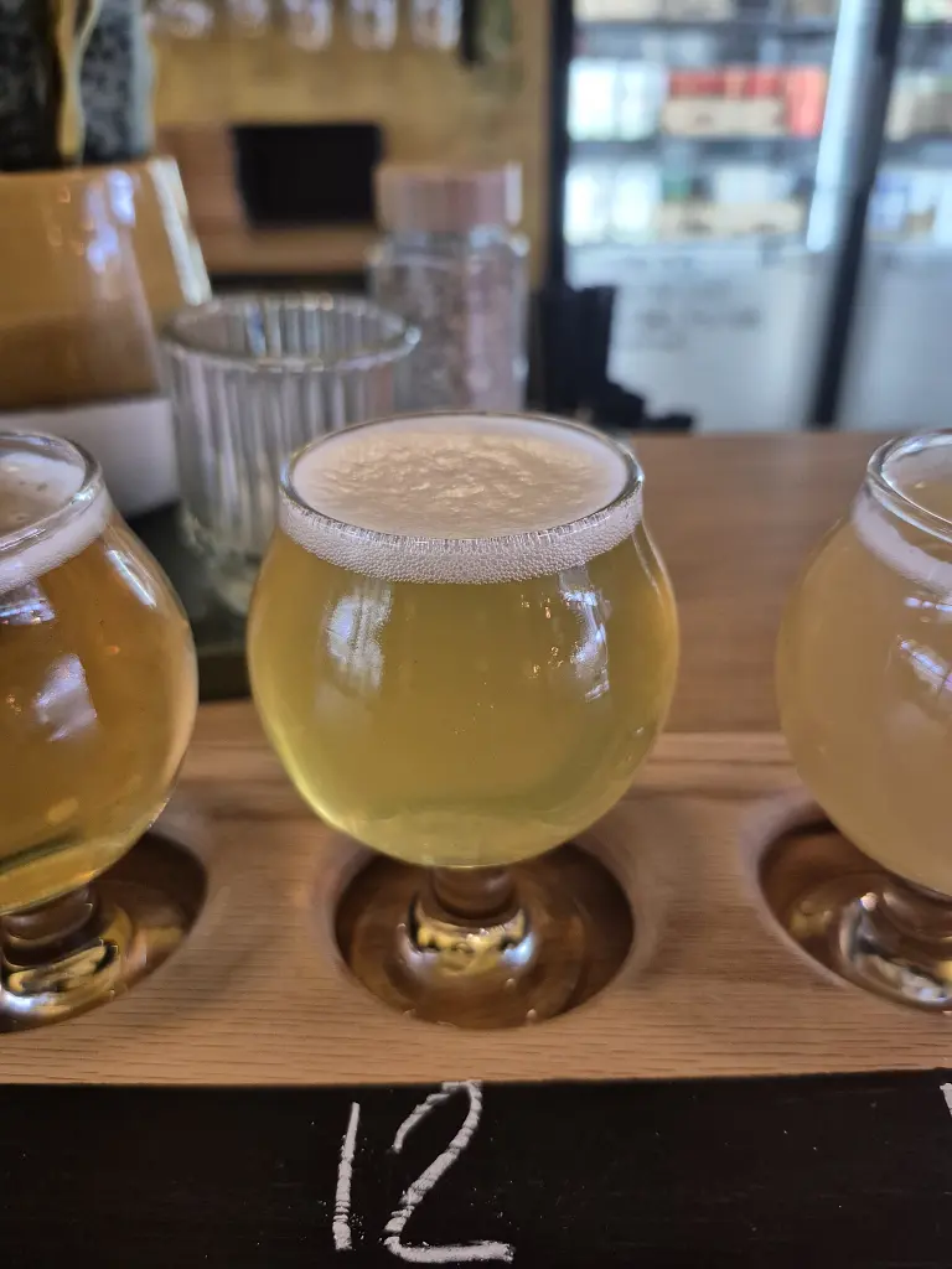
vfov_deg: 73.9
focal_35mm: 23
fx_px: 843
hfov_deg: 58.9
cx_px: 476
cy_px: 634
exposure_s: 1/60
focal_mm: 5.4
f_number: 1.8
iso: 800
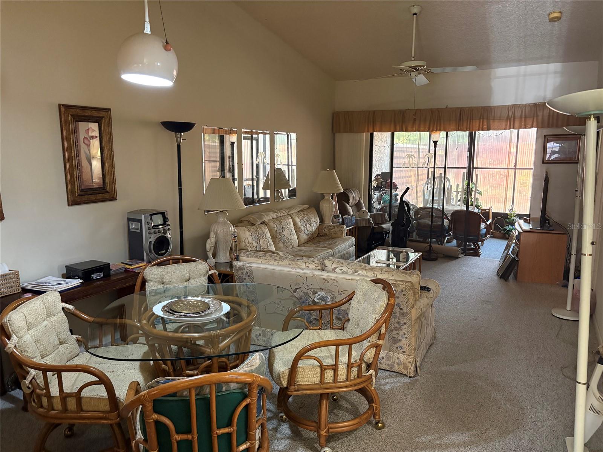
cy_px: 226
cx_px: 302
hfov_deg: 67.3
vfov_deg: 53.1
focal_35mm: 26
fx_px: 453
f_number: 1.6
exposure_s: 1/40
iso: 400
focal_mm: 5.96
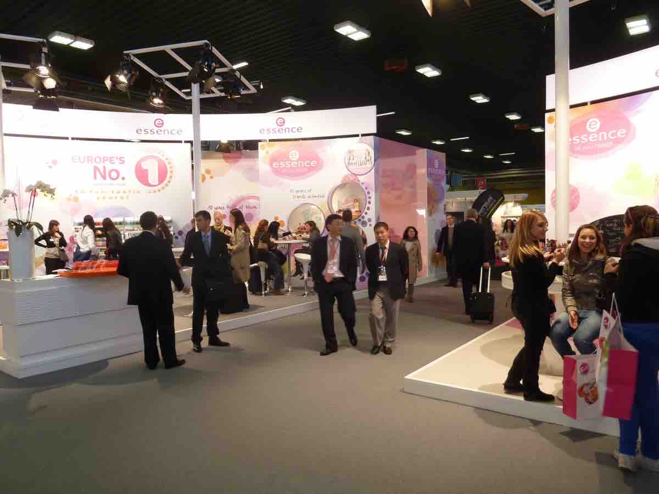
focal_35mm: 25
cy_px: 247
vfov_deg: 54.9
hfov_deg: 69.4
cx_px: 330
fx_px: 476
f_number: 3.3
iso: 125
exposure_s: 1/30
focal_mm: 4.1
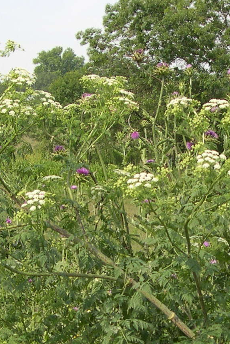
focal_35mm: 104
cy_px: 272
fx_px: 996
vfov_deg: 19.4
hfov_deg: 13.1
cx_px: 170
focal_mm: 8
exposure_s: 1/99
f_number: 7.6
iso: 100
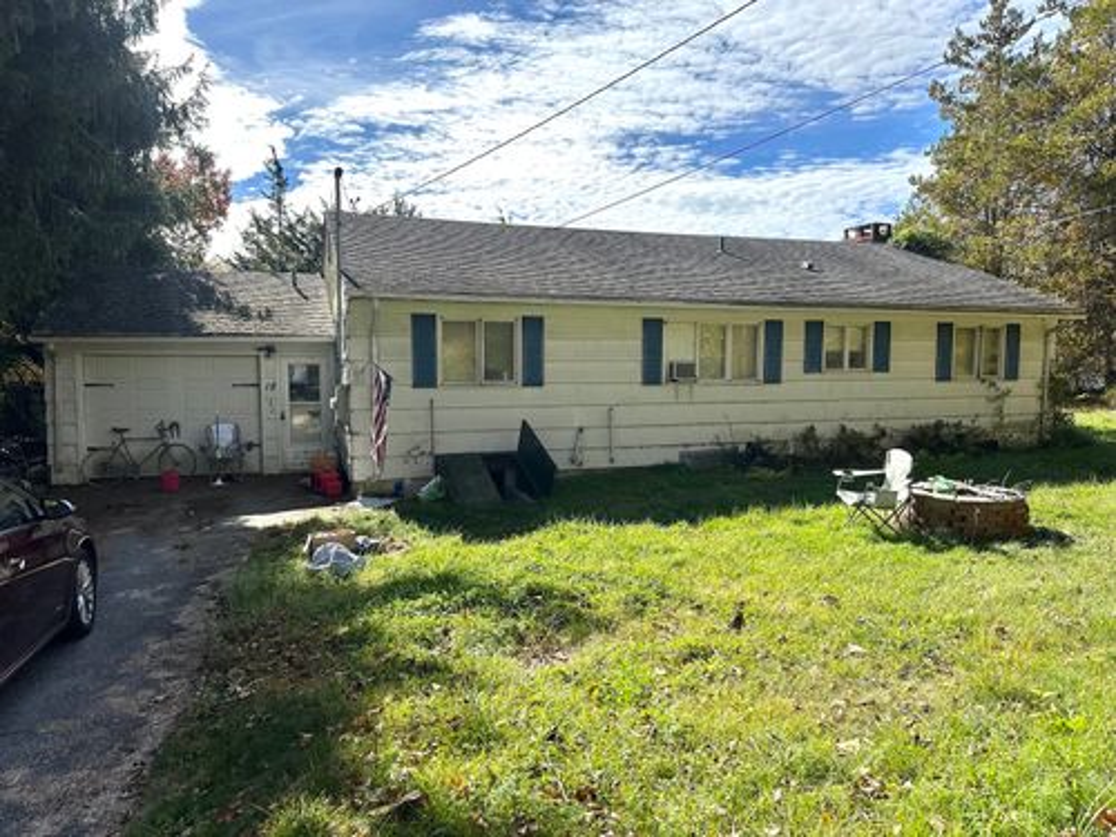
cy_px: 418
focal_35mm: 24
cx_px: 558
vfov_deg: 56.8
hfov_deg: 71.6
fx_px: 774
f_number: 1.78
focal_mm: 6.86
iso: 80
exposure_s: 1/3861
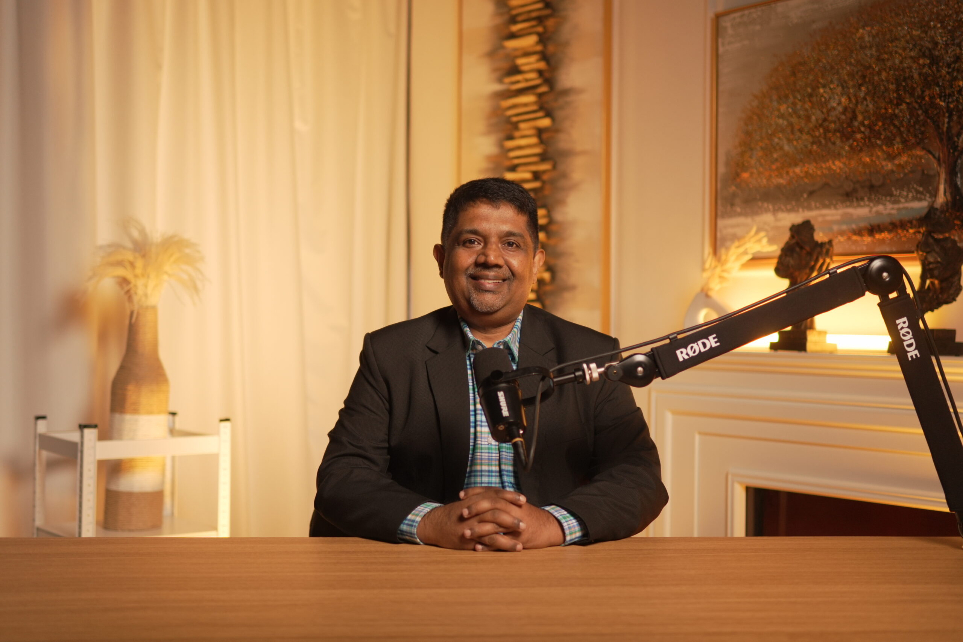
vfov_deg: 29.9
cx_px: 482
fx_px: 1204
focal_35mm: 45
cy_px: 321
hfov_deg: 43.6
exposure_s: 1/125
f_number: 1.4
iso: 250
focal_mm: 30
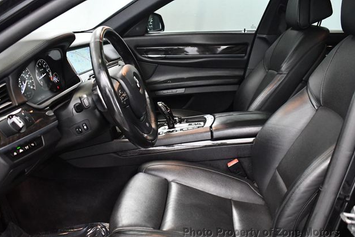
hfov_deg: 51.9
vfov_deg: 36.0
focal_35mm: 37
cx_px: 176
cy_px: 121
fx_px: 365
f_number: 3.5
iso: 3200
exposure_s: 1/80
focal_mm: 18
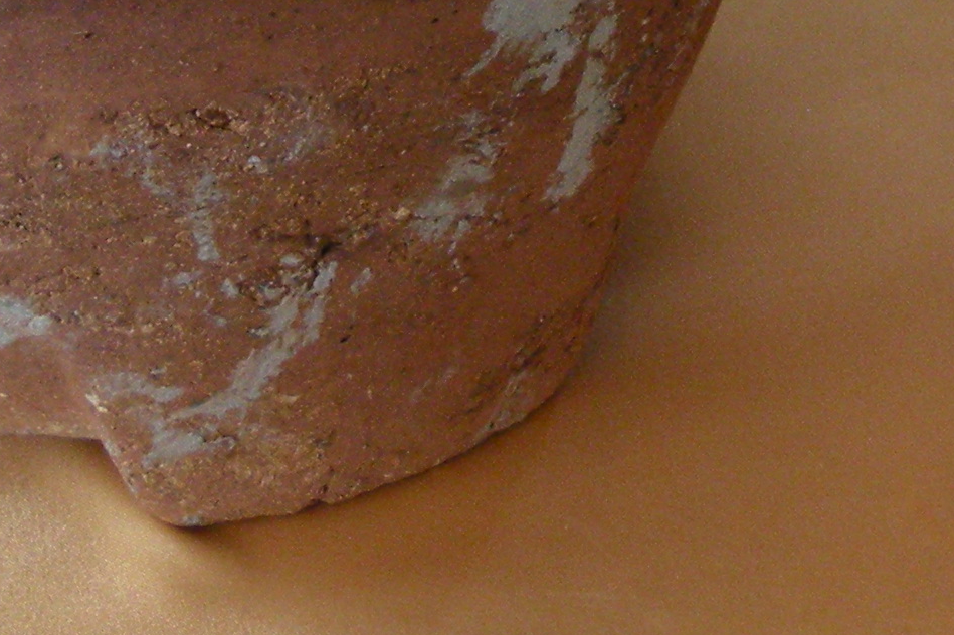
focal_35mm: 108
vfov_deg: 11.8
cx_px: 821
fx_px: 2861
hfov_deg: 18.7
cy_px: -477
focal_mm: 4.7
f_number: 2.8
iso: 198
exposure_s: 1/61
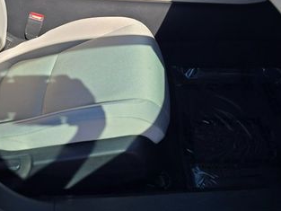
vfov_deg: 29.3
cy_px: 12
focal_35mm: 47
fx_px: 382
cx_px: 147
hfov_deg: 40.4
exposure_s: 1/3972
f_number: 1.7
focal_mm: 6.3
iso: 80
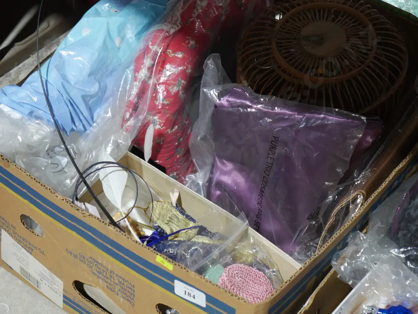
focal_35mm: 80
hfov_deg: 24.4
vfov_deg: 18.4
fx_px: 966
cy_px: 157
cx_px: 209
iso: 2000
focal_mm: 40
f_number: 5.6
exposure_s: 1/100
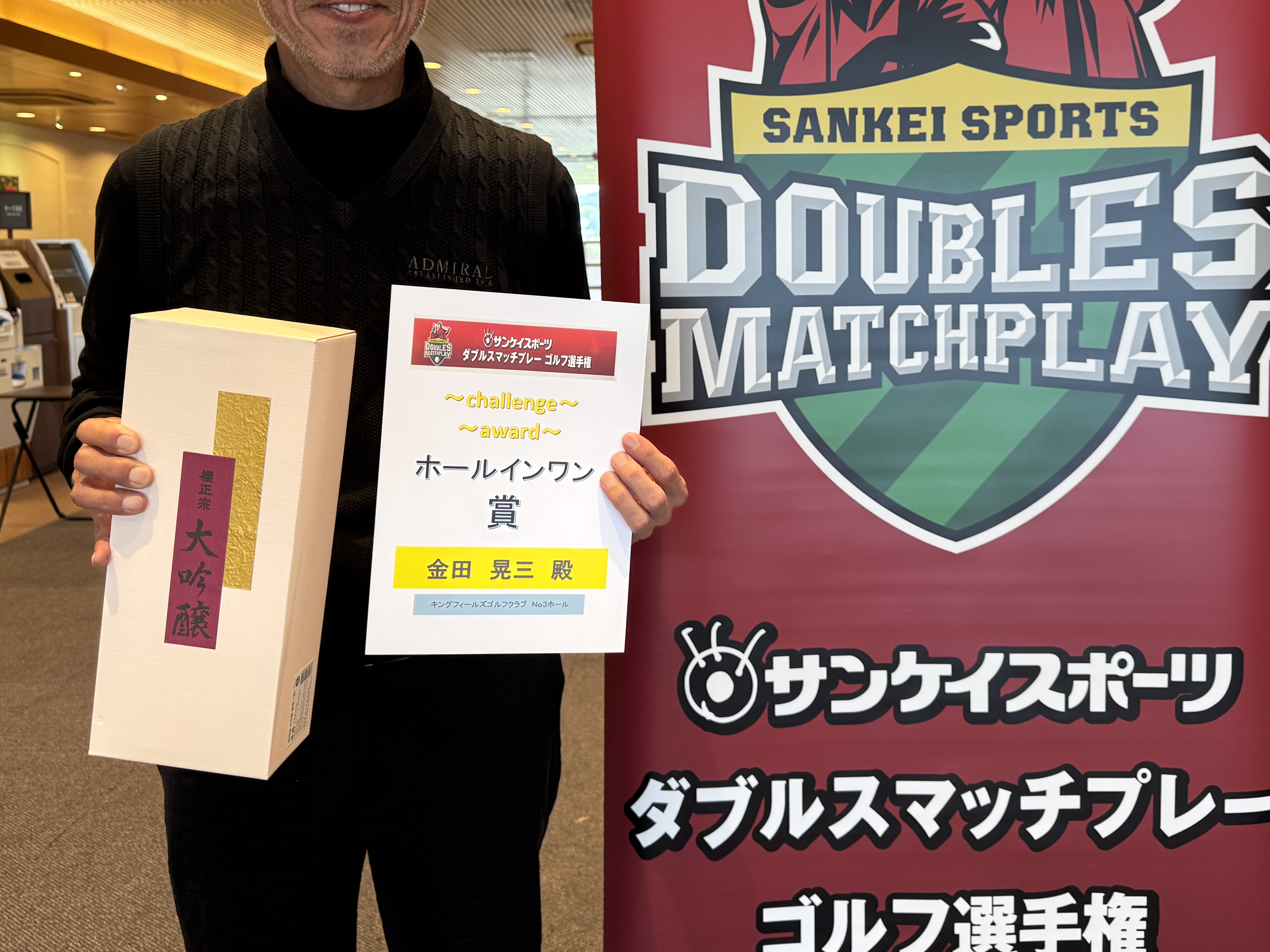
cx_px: 703
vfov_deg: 43.7
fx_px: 1174
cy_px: 338
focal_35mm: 32
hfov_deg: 56.7
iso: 160
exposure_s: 1/50
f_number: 1.78
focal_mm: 6.76
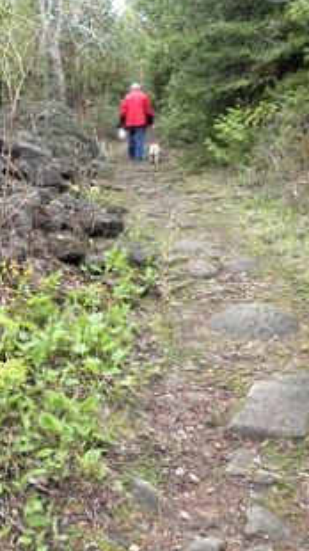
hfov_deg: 26.3
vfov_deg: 47.3
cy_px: 243
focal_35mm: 43
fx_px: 627
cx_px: 4
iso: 64
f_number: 2.6
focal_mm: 4.7
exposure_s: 1/160
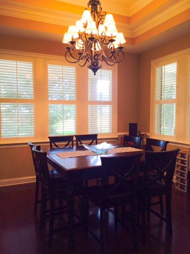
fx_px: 212
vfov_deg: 61.7
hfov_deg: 48.2
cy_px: 127
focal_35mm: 29
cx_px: 95
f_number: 2.2
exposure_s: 1/30
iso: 50
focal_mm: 4.15
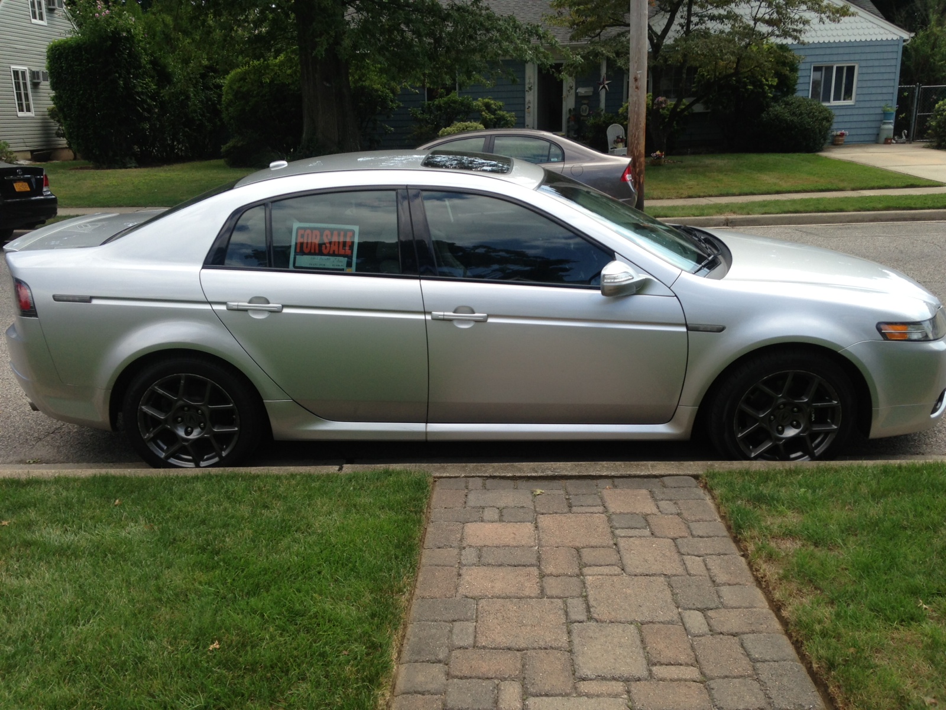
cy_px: 355
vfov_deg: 42.9
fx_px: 902
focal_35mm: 33
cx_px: 473
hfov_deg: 55.4
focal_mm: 4.13
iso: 50
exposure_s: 1/661
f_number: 2.4
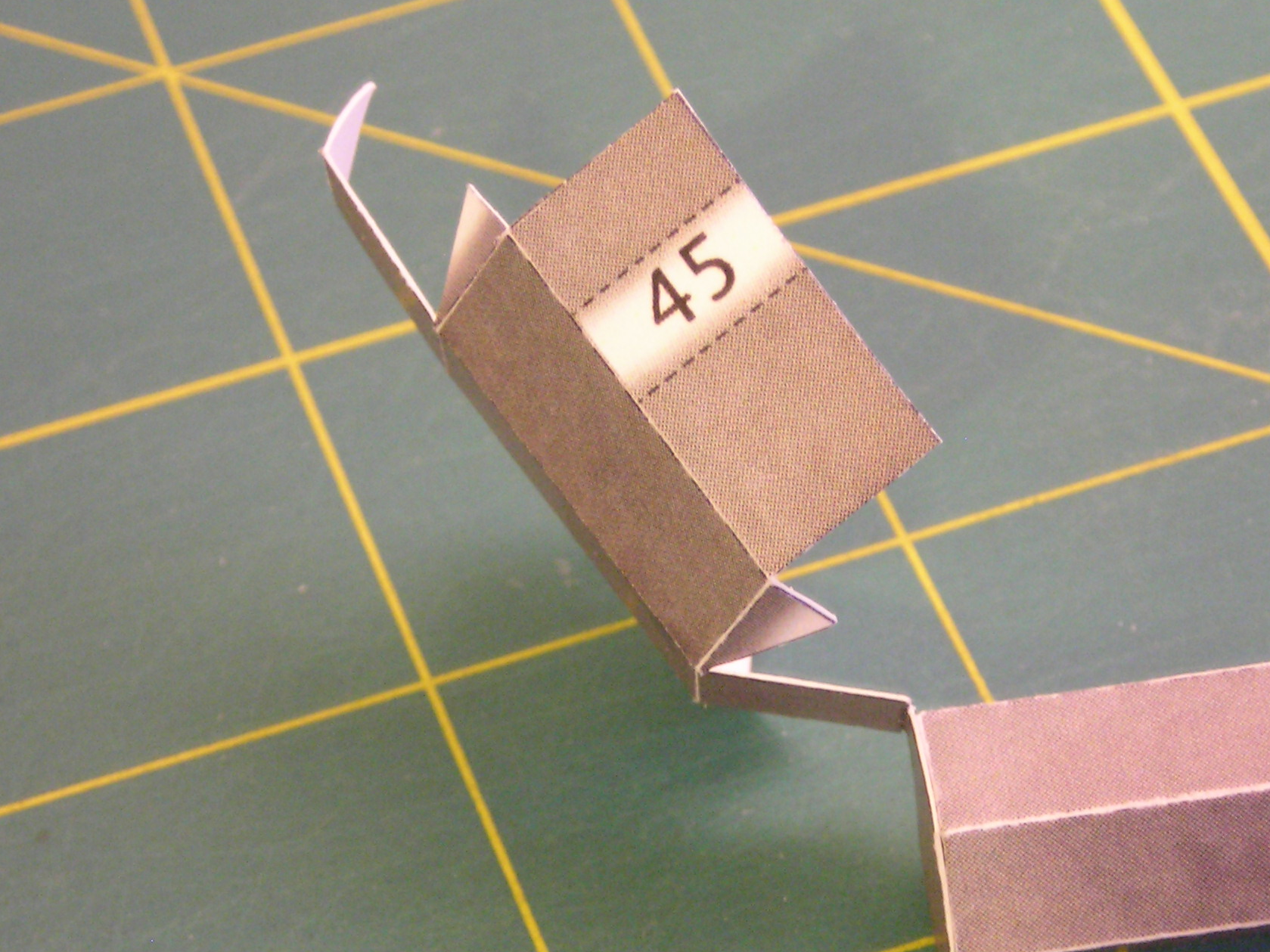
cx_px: 859
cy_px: 526
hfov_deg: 12.4
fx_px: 5833
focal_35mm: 159
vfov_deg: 9.3
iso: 200
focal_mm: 17
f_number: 4.9
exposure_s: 1.31
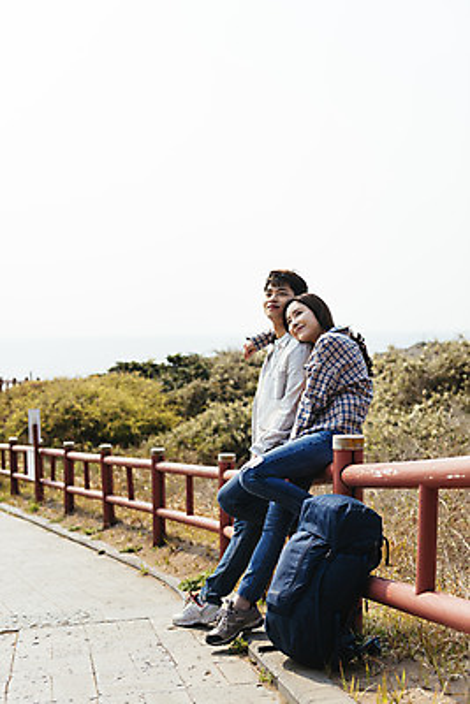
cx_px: 235
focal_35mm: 45
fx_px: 880
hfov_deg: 29.9
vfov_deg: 43.6
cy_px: 352
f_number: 2.8
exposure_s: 1/3200
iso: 100
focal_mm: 45
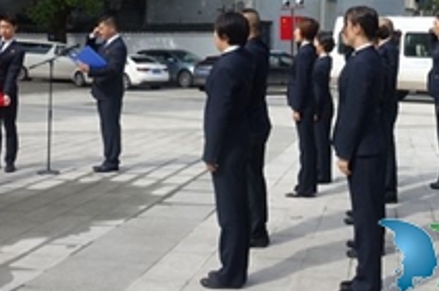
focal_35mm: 57
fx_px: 694
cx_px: 241
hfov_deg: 35.1
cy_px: 24
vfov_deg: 23.0
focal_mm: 8.8
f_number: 5.6
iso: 125
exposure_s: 1/320
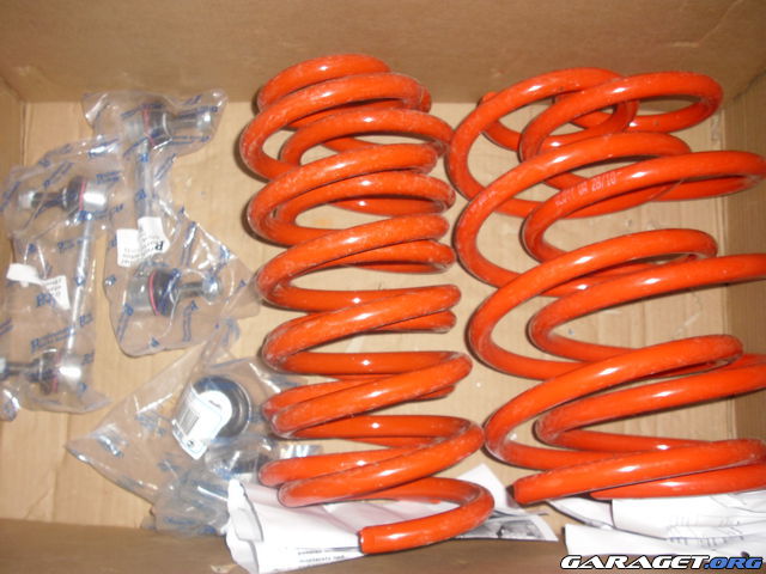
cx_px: 383
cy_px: 287
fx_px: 841
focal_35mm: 38
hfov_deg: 49.0
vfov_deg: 37.7
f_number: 2.8
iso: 100
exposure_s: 1/60
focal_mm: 6.2
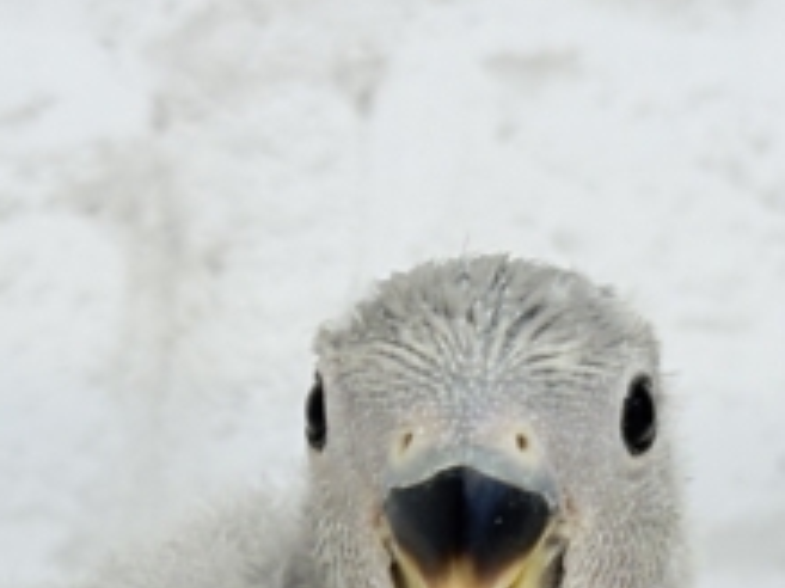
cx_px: 254
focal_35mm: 152
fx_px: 3445
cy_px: 742
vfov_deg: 9.6
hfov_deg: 13.0
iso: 40
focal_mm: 5.96
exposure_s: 1/50
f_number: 1.6
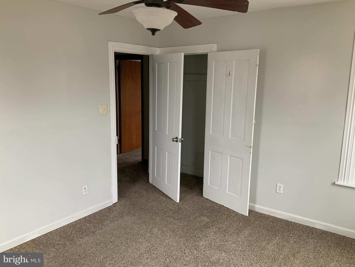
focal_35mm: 29
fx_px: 297
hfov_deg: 61.7
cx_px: 178
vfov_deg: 48.2
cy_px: 134
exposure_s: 1/60
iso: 100
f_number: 1.8
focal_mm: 3
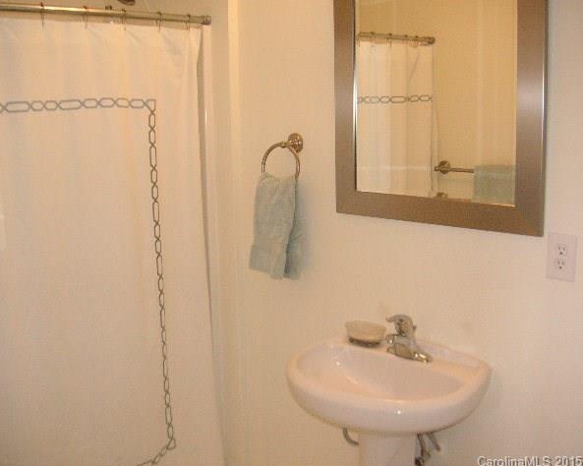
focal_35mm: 39
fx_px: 673
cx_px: 275
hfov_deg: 46.8
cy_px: 235
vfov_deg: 38.2
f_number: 2.8
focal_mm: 6.1
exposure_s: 1/45
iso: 160
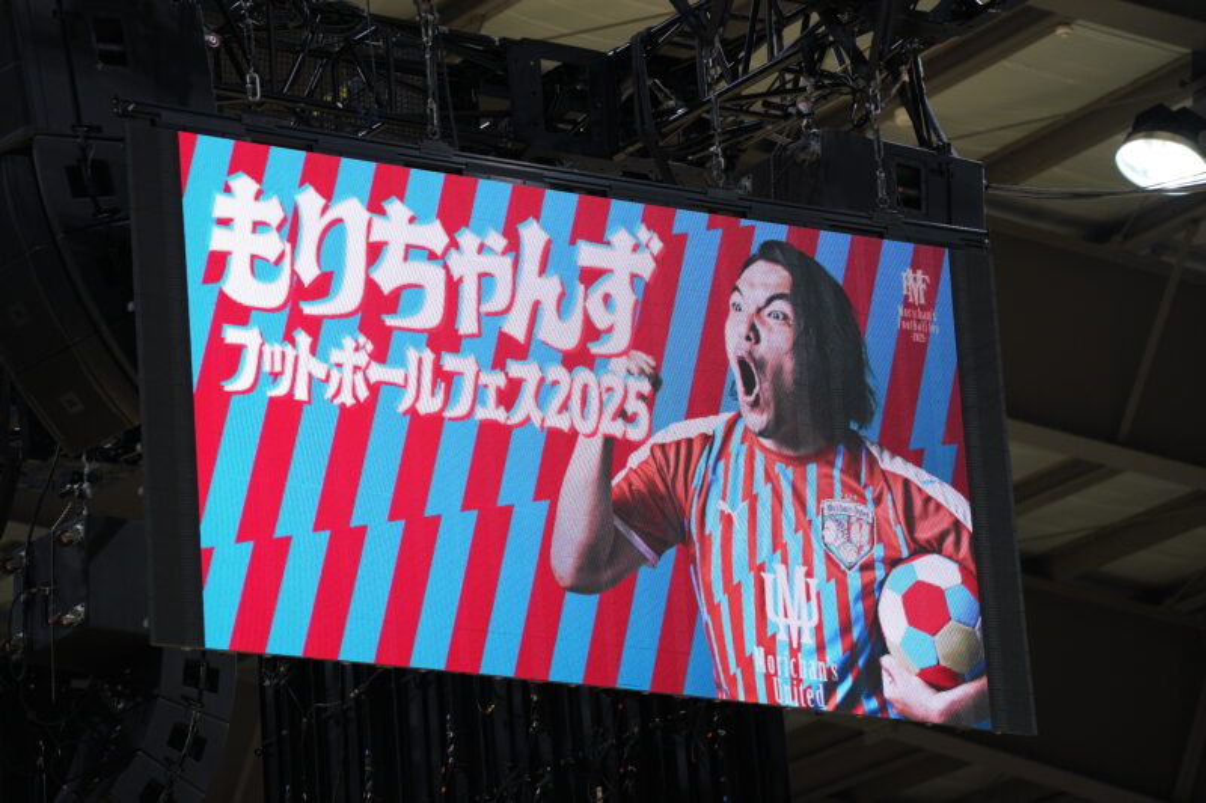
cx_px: 603
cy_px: 402
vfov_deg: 6.9
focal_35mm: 200
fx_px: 6698
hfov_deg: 10.3
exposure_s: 1/200
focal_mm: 200
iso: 1250
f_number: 4
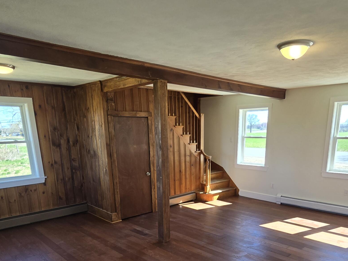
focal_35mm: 25
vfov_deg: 50.9
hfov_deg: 69.3
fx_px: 251
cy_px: 215
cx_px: 186
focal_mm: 2.2
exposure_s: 1/120
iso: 50
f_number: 2.2
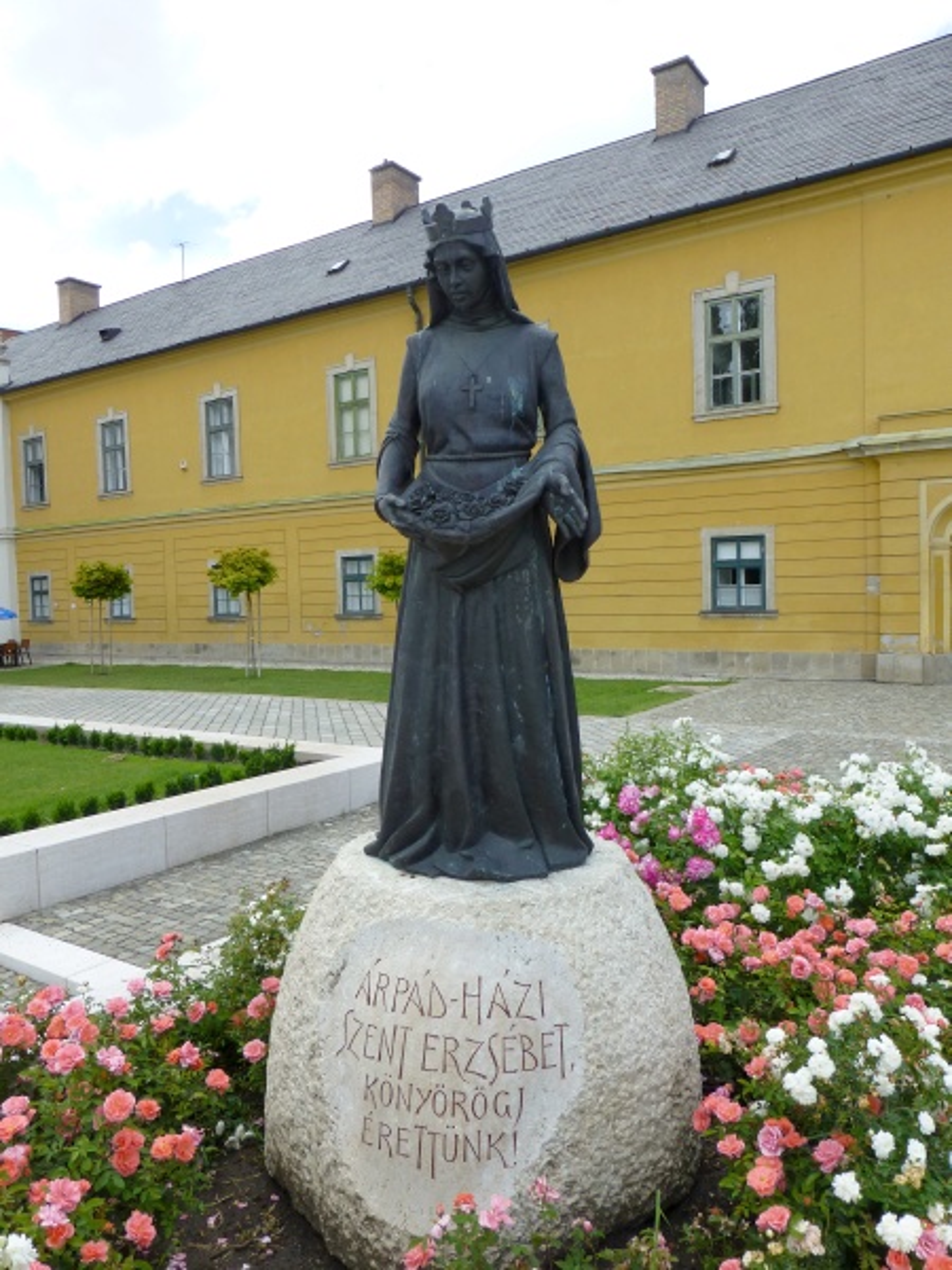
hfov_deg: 54.9
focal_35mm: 25
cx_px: 476
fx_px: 917
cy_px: 635
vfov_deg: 69.4
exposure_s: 1/400
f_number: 4
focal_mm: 4.3
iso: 100
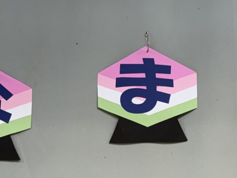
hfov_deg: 19.4
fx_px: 691
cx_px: 134
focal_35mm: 101
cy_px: 199
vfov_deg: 14.3
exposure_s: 1/100
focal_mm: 5.96
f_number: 1.6
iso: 80
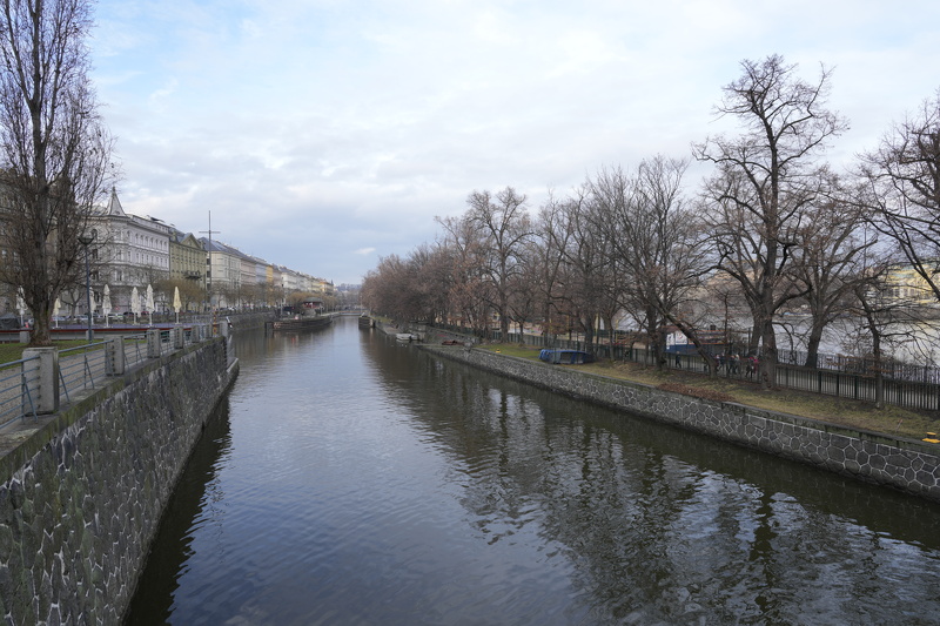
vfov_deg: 61.9
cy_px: 313
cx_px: 470
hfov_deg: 84.0
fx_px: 522
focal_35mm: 20
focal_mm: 20
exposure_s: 1/30
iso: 100
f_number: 8
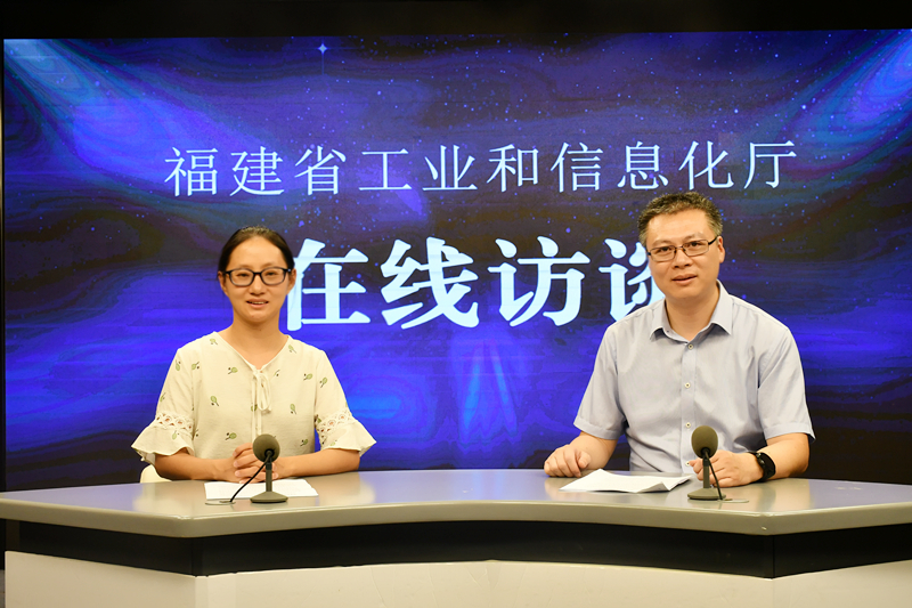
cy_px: 304
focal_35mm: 48
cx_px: 456
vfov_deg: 28.1
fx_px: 1216
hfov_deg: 41.1
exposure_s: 1/200
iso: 1000
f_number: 7.1
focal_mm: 32
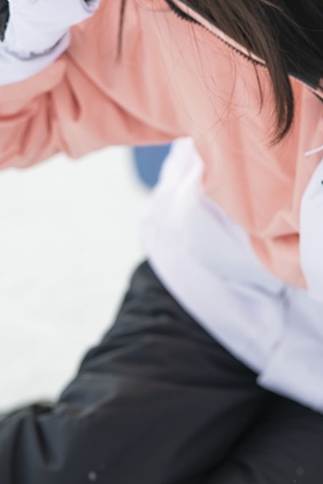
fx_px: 1533
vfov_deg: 17.6
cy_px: 9
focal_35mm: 114
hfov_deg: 12.0
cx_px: 229
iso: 100
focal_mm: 50
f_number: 2.5
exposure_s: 1/250
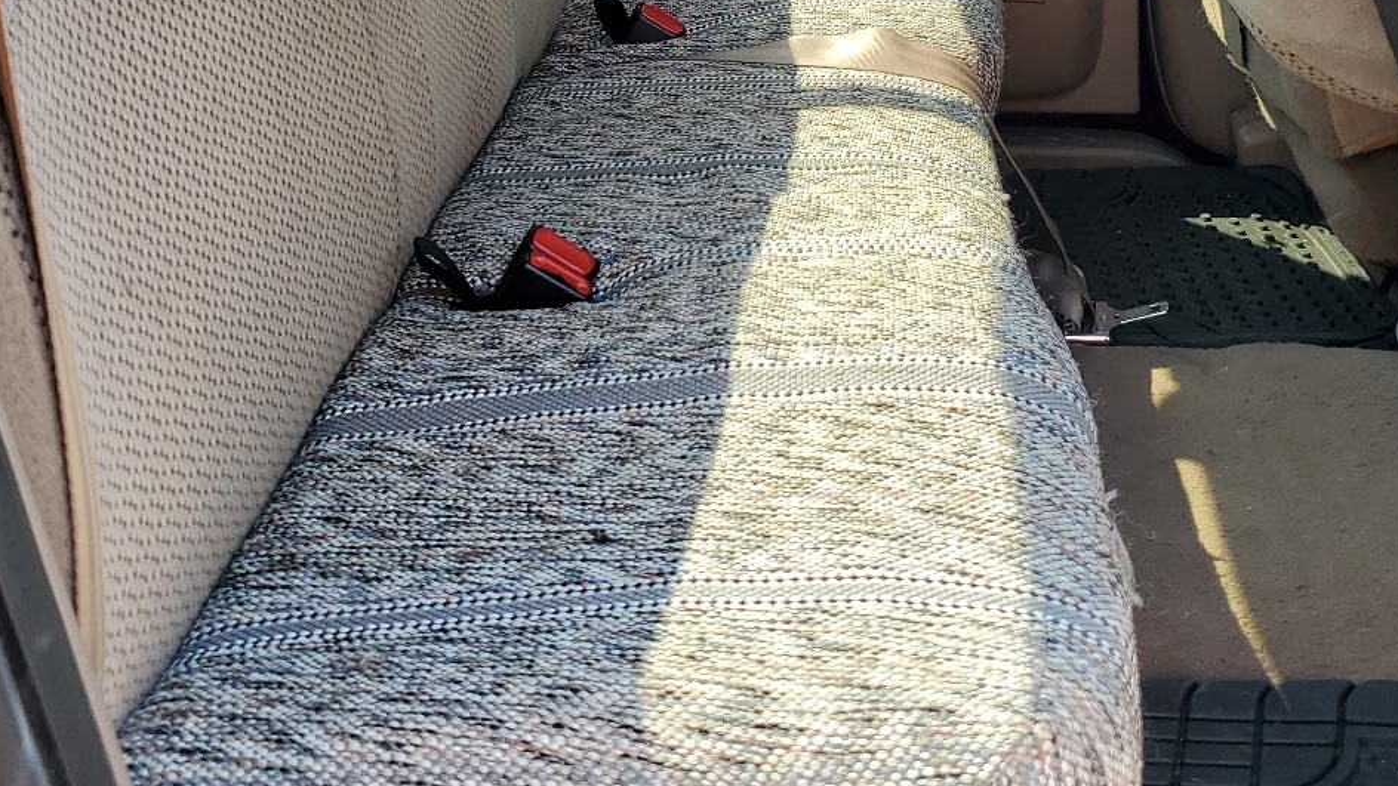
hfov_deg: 42.9
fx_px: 1779
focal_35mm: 48
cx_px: 706
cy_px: 40
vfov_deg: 24.0
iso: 50
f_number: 1.5
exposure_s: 1/185
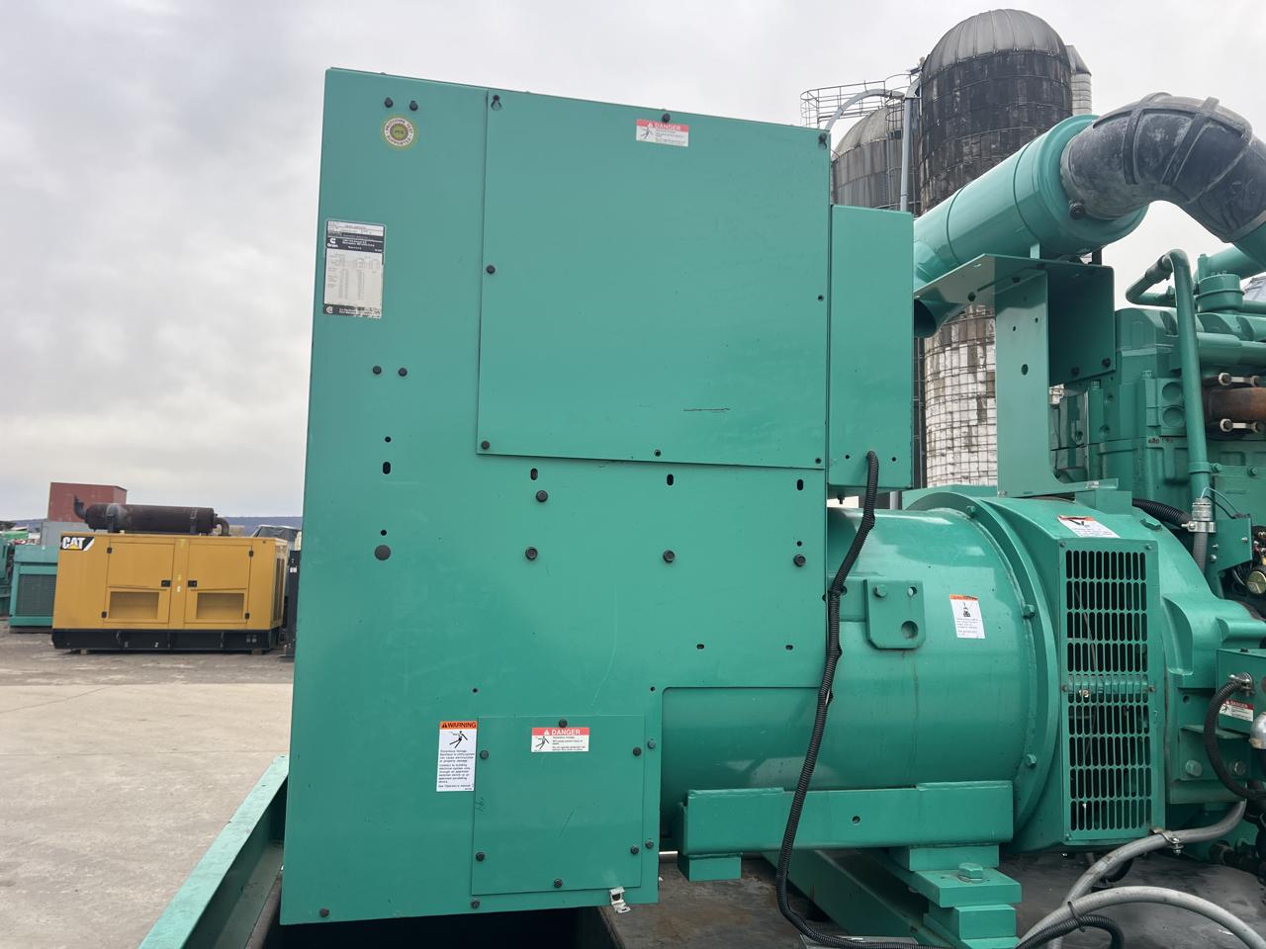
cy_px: 474
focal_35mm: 26
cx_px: 633
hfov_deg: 67.3
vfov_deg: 53.1
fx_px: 951
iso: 50
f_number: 1.5
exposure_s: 1/374
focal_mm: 5.7
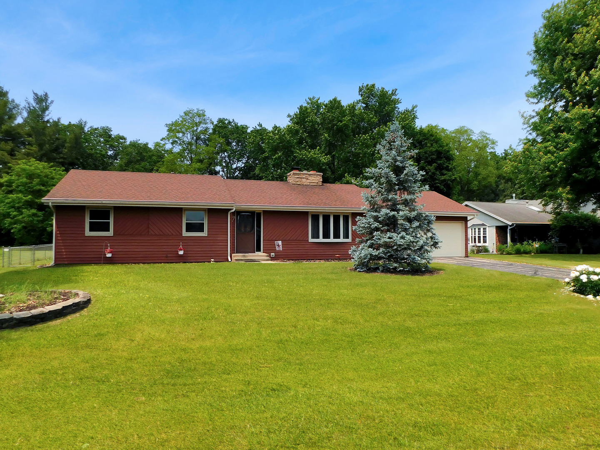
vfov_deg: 58.9
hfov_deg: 73.9
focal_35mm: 23
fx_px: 399
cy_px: 225
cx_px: 300
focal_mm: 4
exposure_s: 1/800
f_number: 6
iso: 125
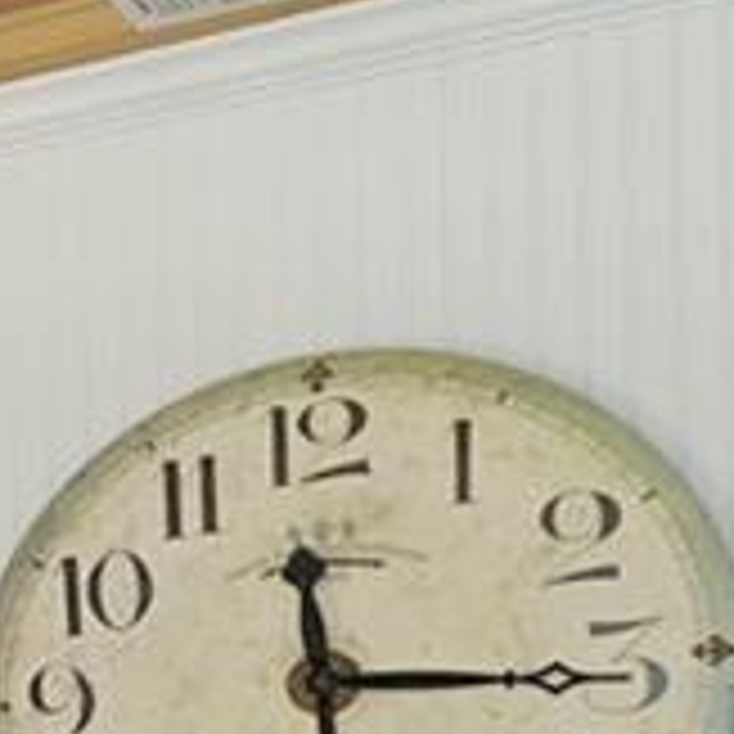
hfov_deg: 12.6
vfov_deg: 16.7
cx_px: -1175
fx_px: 2303
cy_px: 1042
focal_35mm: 96
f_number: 9
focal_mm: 18
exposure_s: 1/60
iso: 500
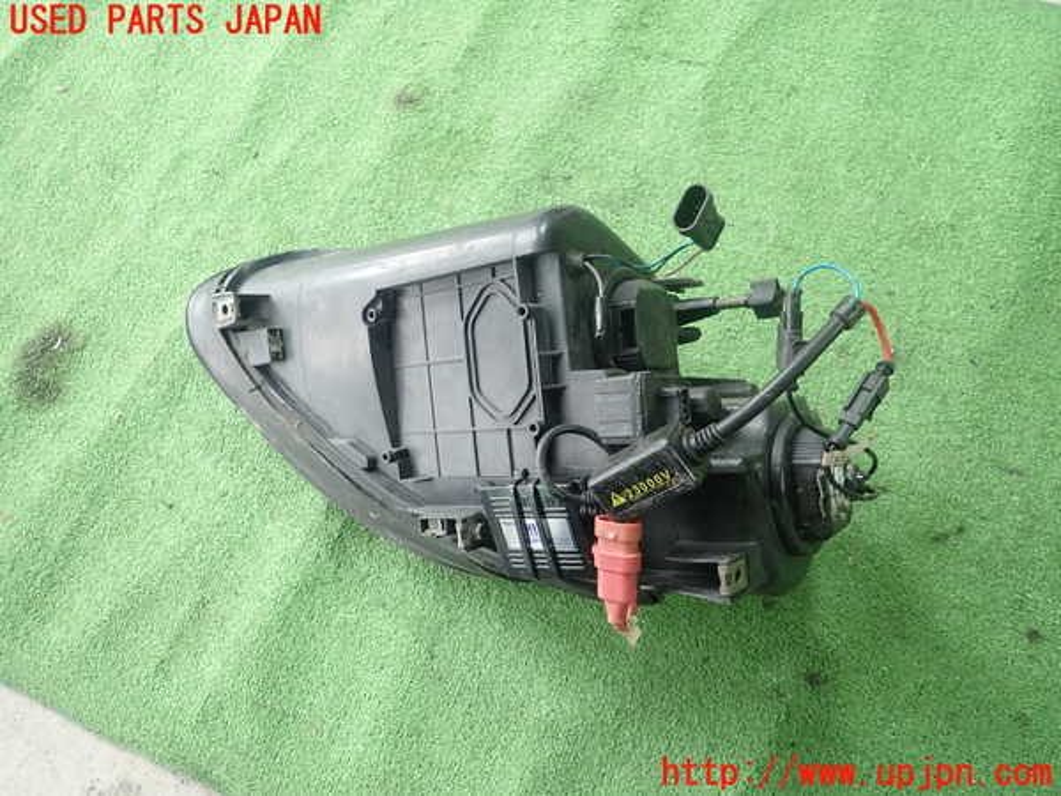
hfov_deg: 69.4
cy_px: 398
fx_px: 766
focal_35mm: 25
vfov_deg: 54.9
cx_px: 530
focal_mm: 4.5
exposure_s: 1/60
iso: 160
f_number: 2
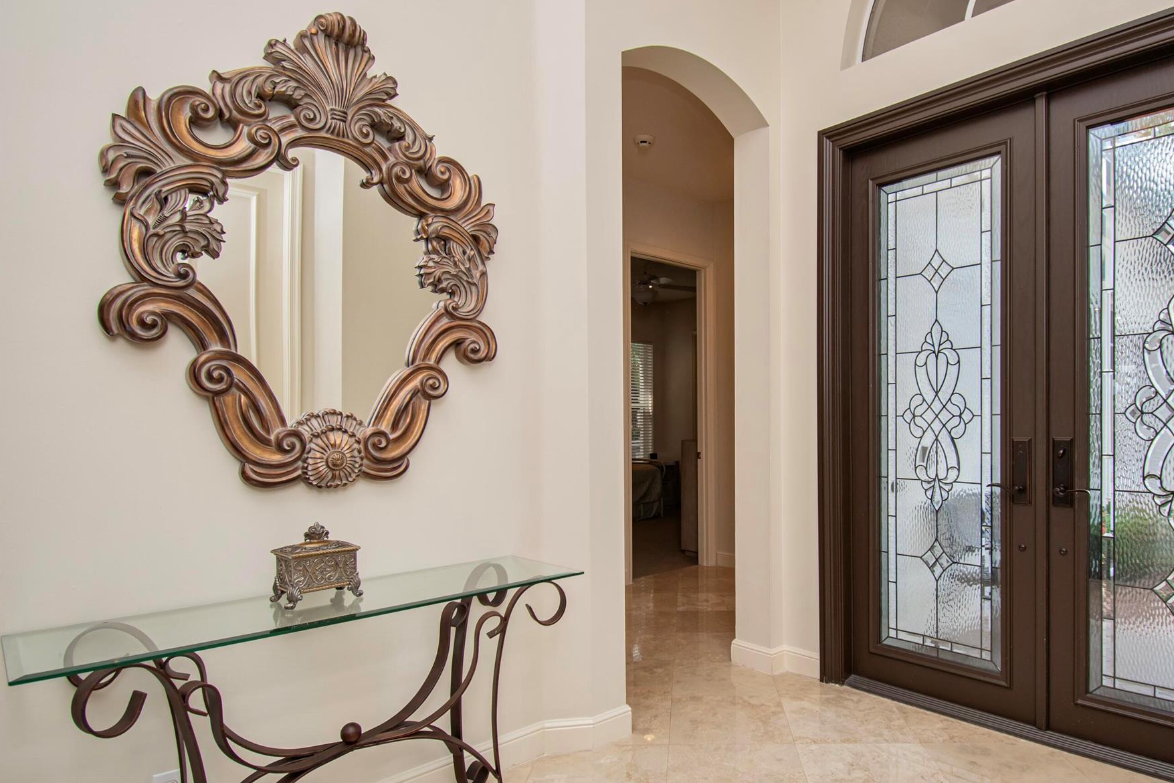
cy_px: 427
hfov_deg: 80.6
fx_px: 685
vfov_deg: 59.4
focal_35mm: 21
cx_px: 681
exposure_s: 1/125
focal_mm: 12
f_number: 5.6
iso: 560
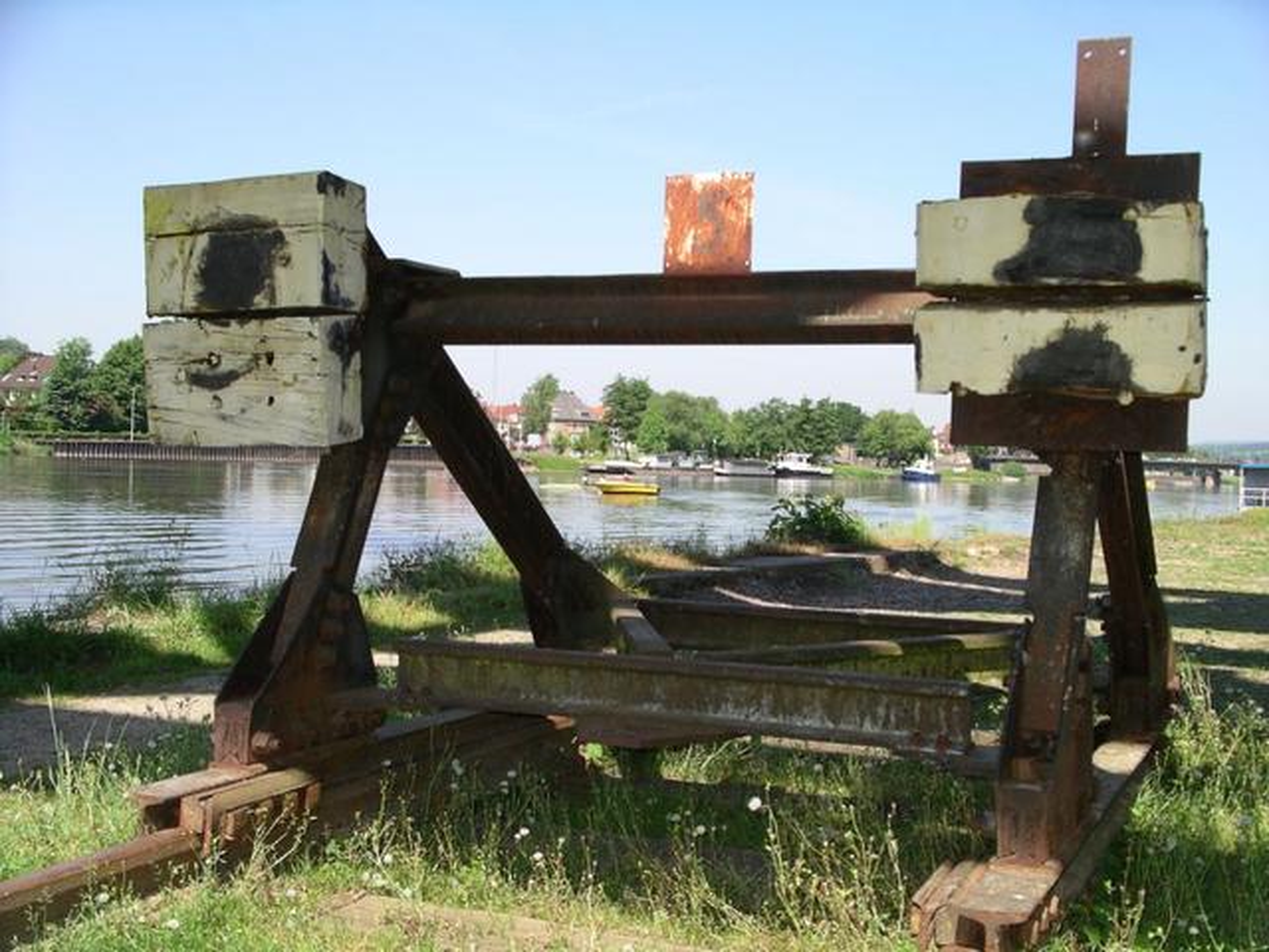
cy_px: 476
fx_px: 1650
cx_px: 634
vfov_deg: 32.2
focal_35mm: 45
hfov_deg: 42.1
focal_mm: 9.3
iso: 64
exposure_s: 1/320
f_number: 4.5
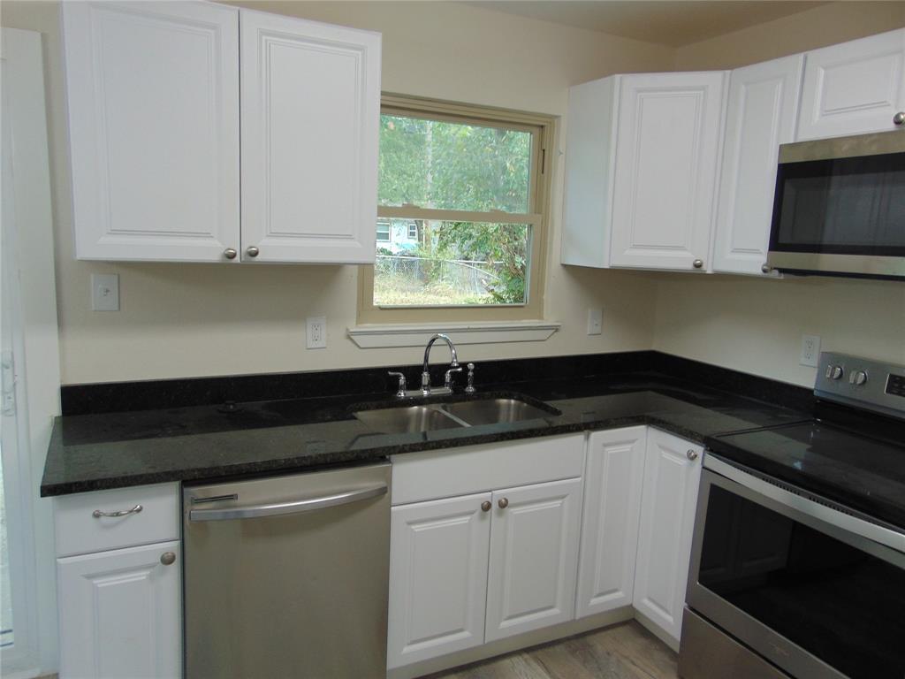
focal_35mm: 25
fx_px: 654
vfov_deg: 54.9
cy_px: 340
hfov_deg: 69.4
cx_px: 452
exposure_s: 1/30
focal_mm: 4.5
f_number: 3
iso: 80
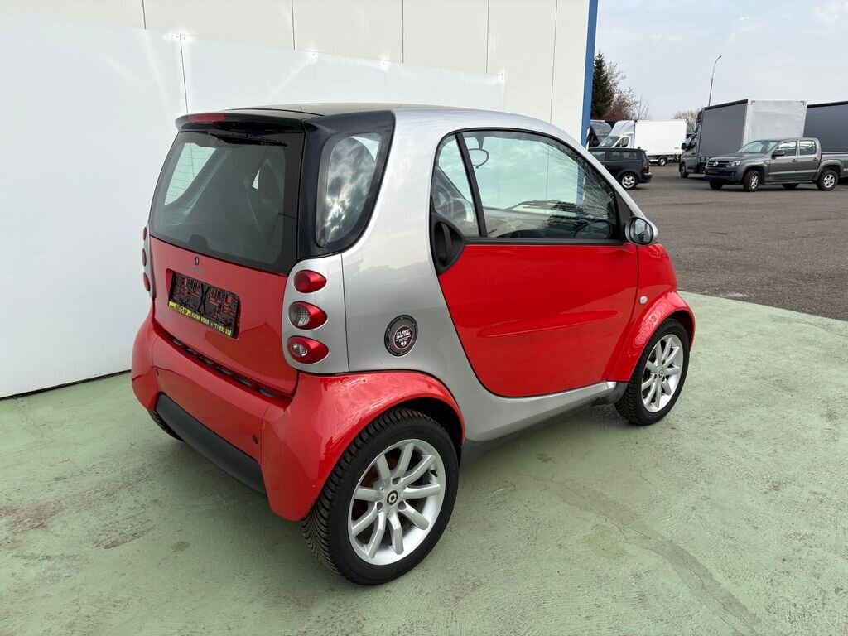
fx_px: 637
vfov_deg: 53.1
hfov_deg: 67.3
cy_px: 318
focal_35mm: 26
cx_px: 424
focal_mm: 5.96
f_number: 1.6
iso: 50
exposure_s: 1/2075
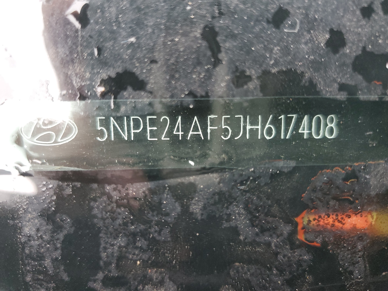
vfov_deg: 53.1
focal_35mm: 26
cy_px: 146
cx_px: 194
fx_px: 291
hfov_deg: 67.3
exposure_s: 1/60.2
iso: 107
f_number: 1.5
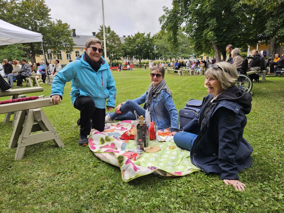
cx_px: 142
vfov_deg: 58.9
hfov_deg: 73.9
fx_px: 189
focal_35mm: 23
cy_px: 106
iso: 25
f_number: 1.8
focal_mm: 5.4
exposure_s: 1/114
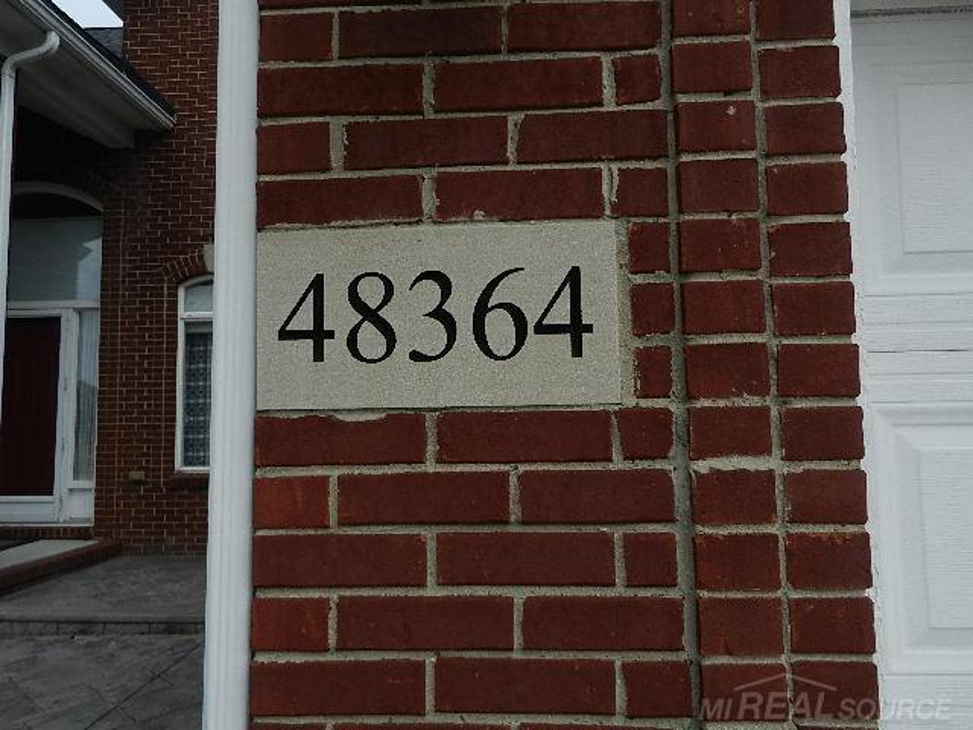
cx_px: 486
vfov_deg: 54.9
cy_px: 365
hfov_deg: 69.4
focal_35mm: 25
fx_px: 703
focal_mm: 4.5
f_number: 3.5
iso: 160
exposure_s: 1/1600
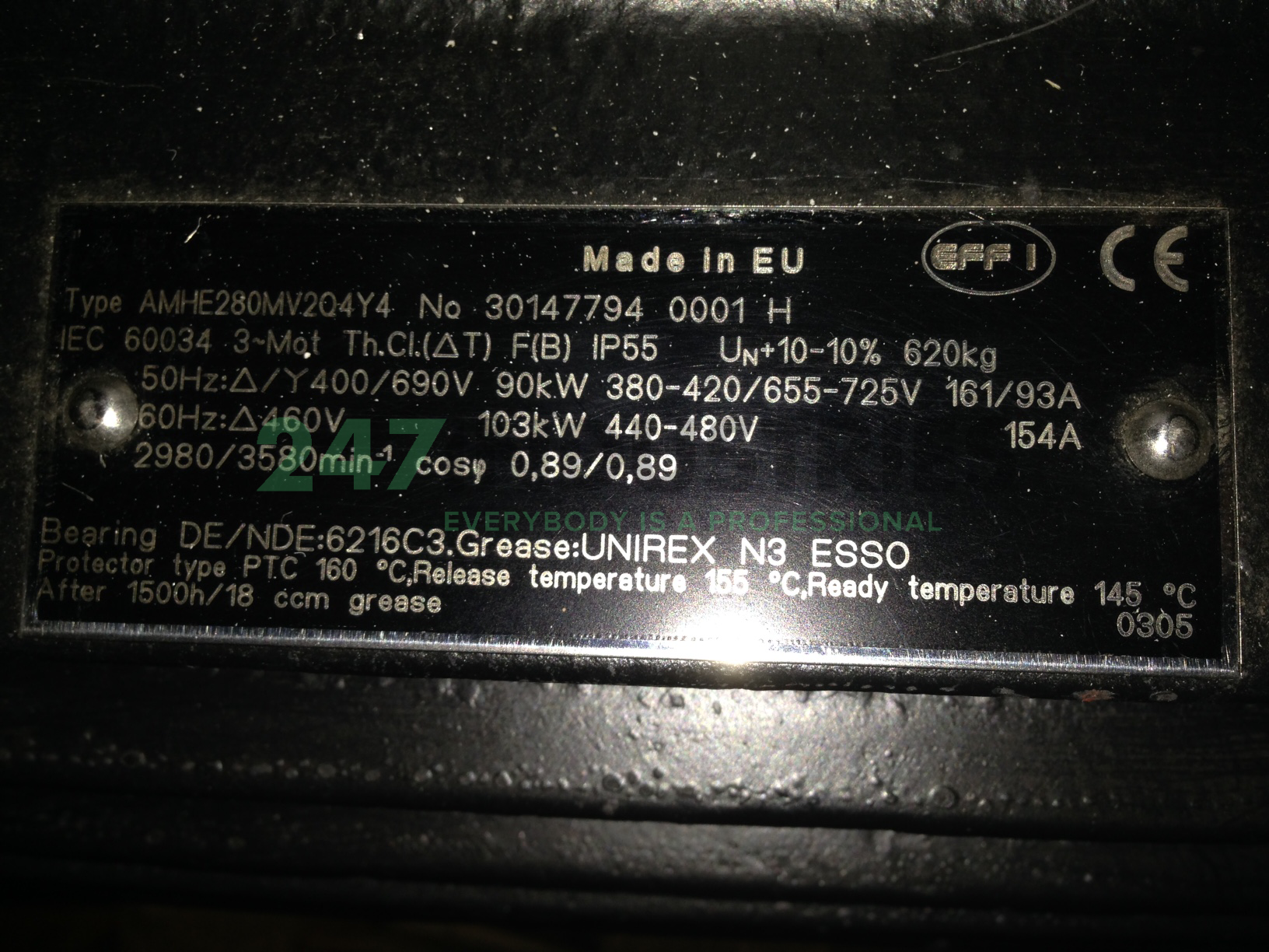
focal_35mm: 33
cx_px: 634
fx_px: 1210
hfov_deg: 55.4
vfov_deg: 42.9
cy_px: 476
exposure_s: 1/88
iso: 50
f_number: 2.4
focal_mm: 4.12
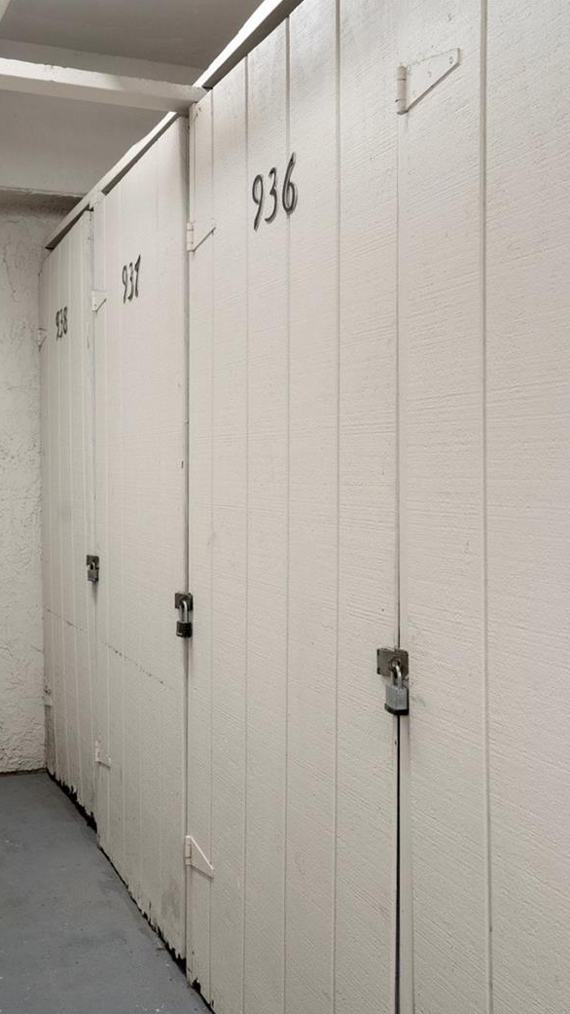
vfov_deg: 54.0
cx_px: 276
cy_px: 515
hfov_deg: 32.0
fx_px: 994
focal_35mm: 37
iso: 320
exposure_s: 1/5
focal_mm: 23
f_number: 8
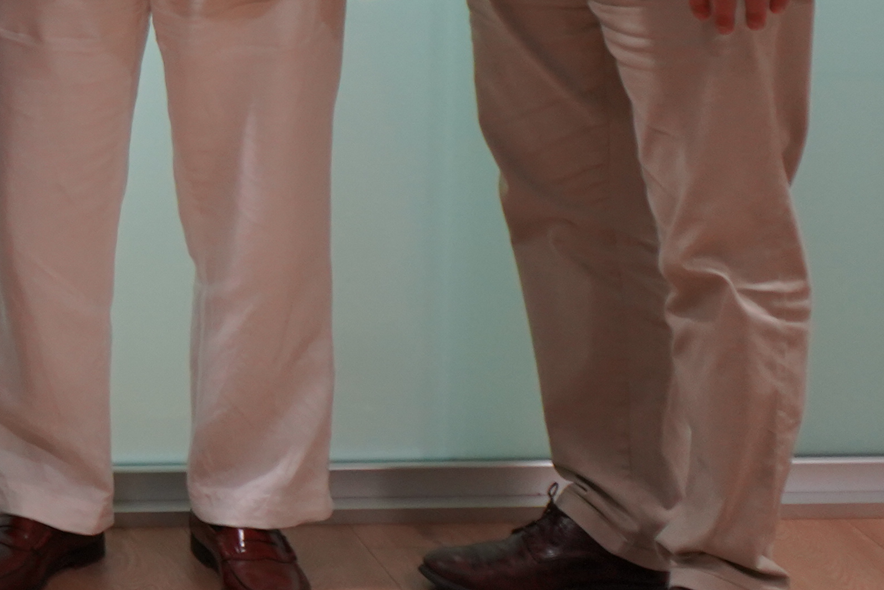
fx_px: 2775
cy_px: -241
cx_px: -563
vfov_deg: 11.7
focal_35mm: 113
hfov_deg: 16.1
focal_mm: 30
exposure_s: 1/160
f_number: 4
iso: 1600
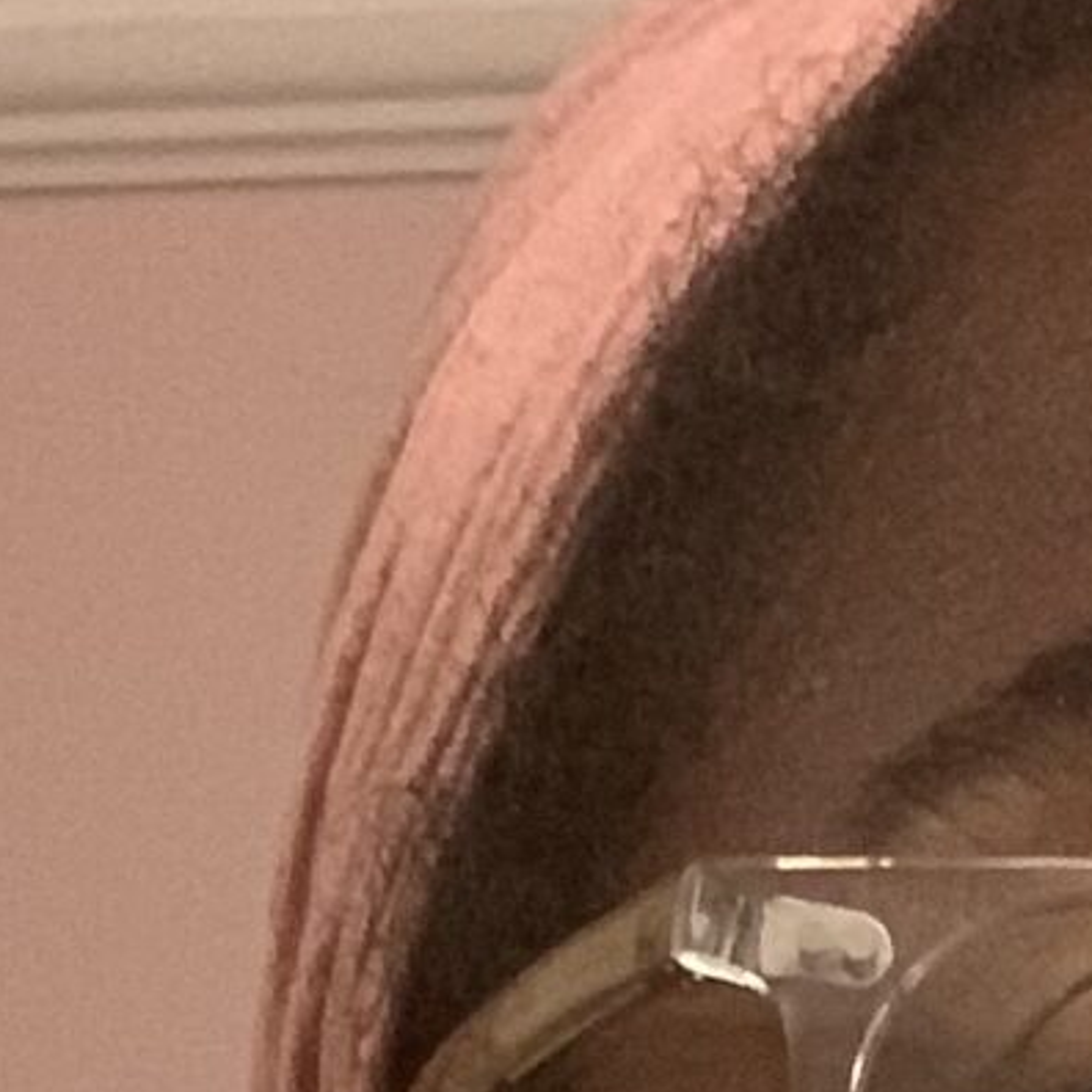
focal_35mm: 183
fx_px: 6531
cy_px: 2137
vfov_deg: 9.0
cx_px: 1442
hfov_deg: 9.4
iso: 500
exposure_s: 1/25
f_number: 2.2
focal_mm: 2.87
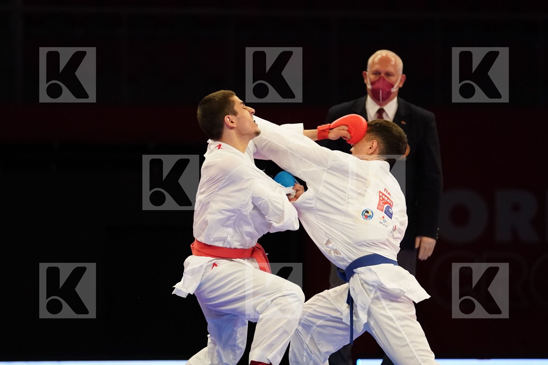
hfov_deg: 9.4
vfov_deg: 6.2
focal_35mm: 220
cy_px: 182
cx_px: 274
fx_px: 3349
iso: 3200
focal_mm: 147
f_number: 2.8
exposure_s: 1/1000
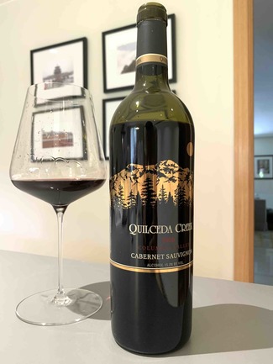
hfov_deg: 53.1
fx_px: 273
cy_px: 182
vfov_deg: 67.3
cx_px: 136
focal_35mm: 26
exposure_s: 1/50
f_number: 1.8
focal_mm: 4.25
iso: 250
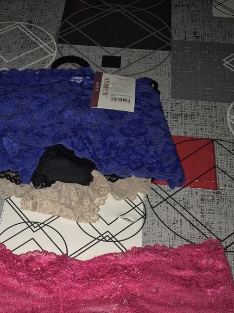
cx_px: 55
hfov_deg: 35.1
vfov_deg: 44.4
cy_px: 253
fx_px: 361
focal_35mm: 40
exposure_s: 1/50
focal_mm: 5.4
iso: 40
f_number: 1.8
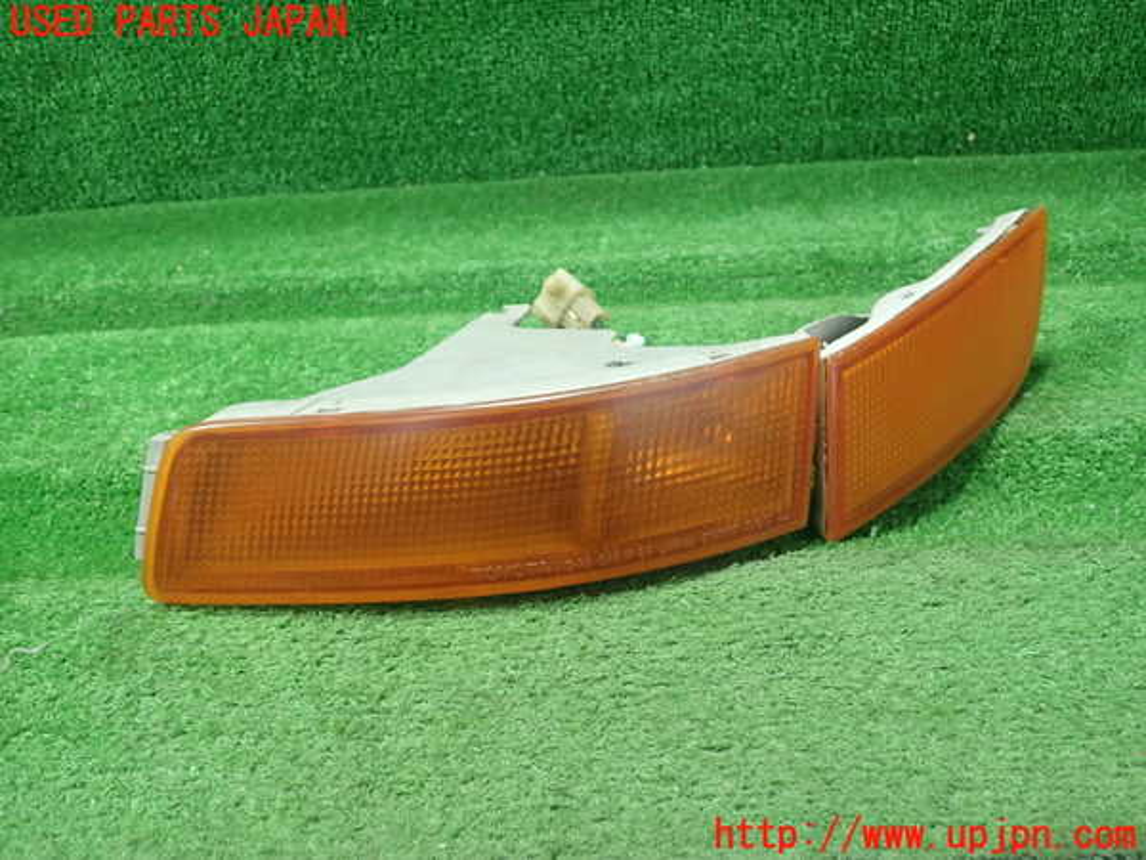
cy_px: 430
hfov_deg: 60.0
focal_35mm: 30
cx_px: 573
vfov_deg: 46.8
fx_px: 993
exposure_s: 1/125
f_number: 2.3
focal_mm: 5.5
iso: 500
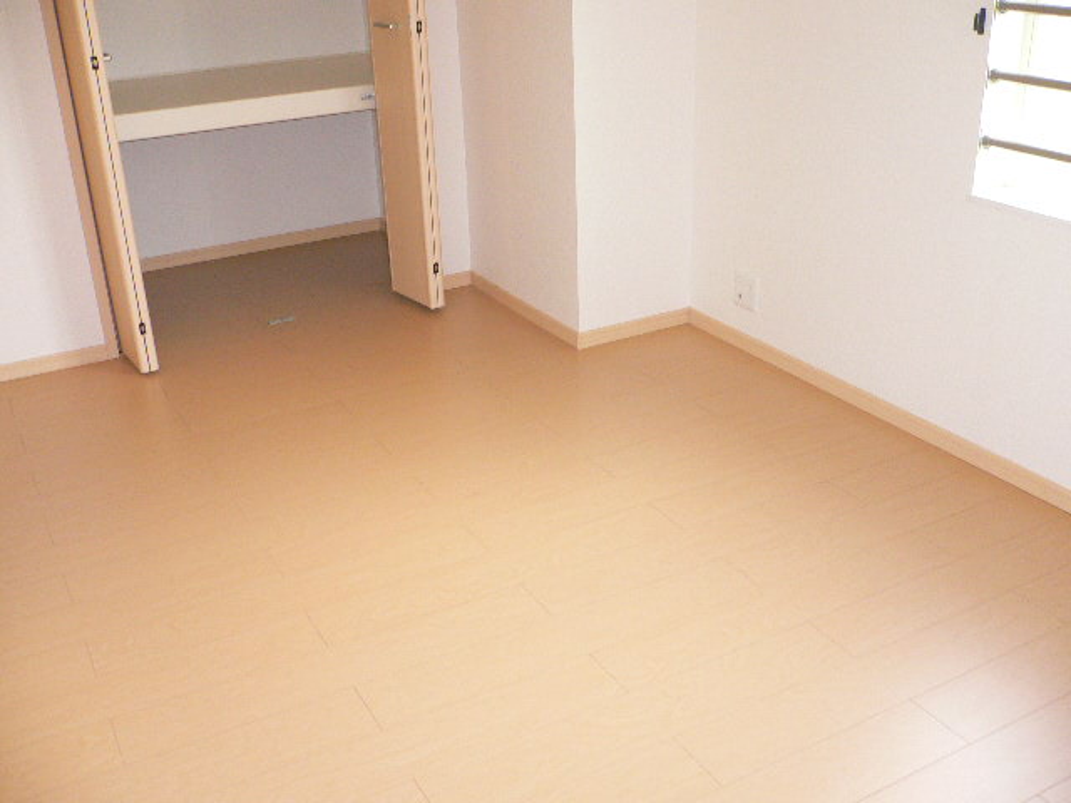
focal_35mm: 35
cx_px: 536
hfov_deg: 52.6
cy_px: 402
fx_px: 1083
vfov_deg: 40.7
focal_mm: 5.8
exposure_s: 1/60
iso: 300
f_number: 2.8
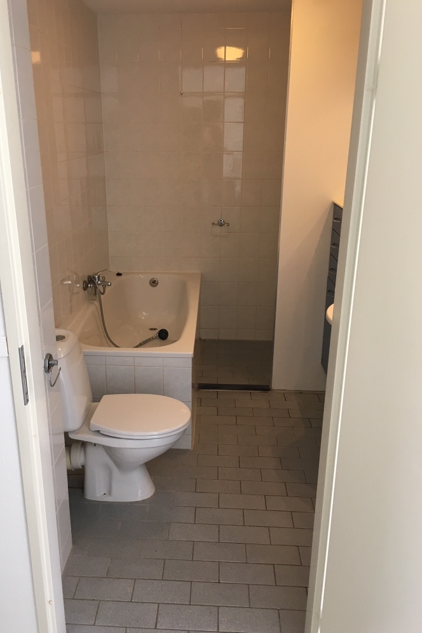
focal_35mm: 31
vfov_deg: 60.3
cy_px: 325
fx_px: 545
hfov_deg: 42.2
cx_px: 180
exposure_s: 1/33
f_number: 2.2
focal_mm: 4.15
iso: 80
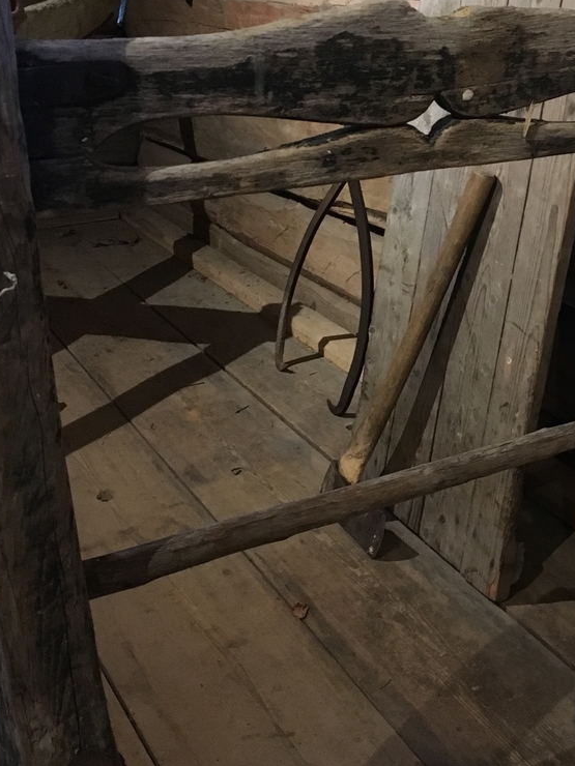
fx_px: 1041
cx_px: 420
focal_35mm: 47
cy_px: 296
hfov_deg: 30.4
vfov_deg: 40.2
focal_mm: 4.15
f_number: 2.2
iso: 320
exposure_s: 1/17
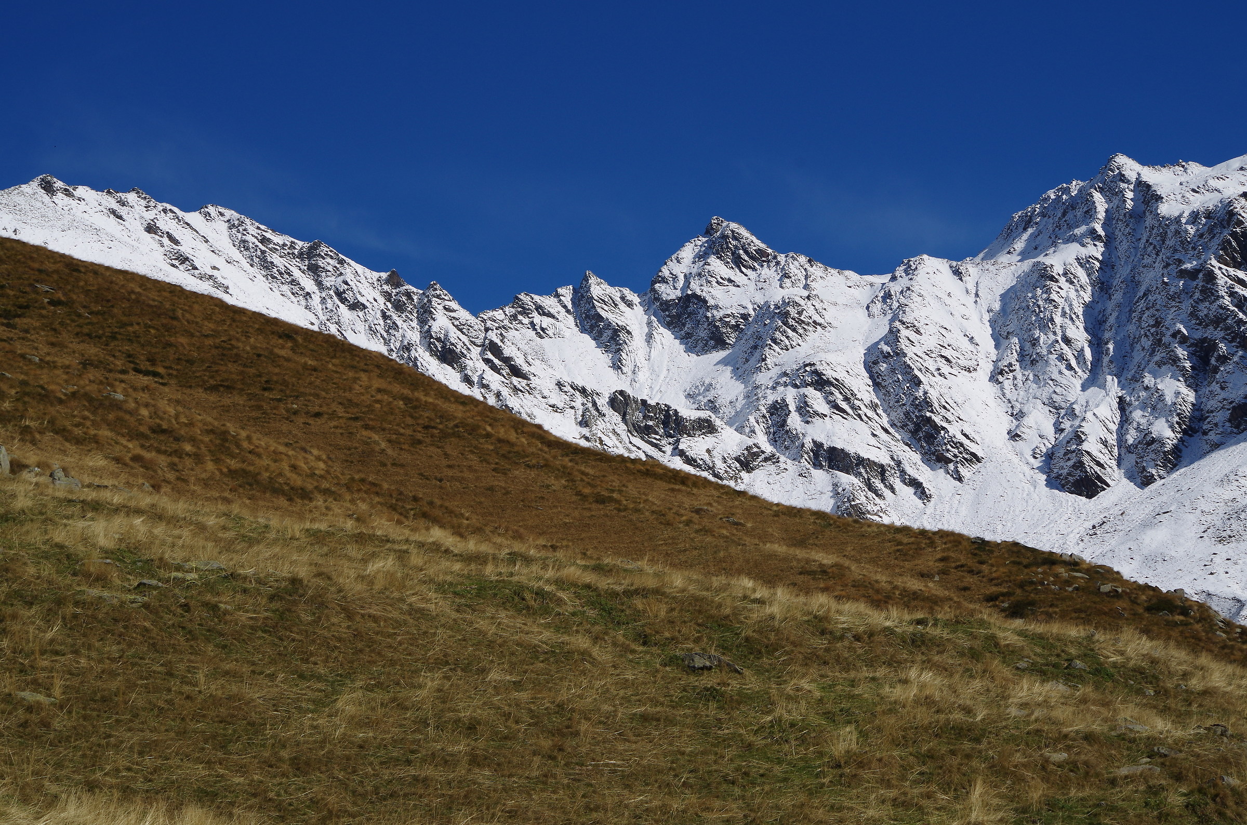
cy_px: 412
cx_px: 624
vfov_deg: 16.6
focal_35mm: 82
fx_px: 2834
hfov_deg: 24.8
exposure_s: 1/400
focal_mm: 55
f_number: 10
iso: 100
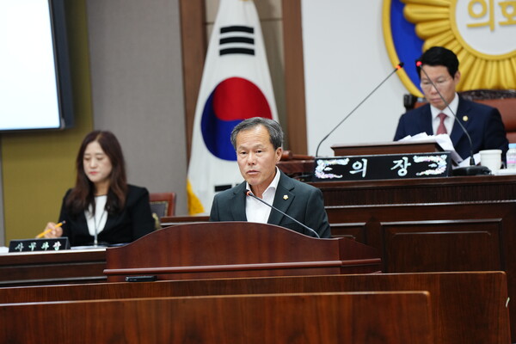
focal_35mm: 200
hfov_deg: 10.3
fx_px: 2866
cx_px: 258
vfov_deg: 6.9
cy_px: 172
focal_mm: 200
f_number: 3.5
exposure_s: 1/160
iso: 1600
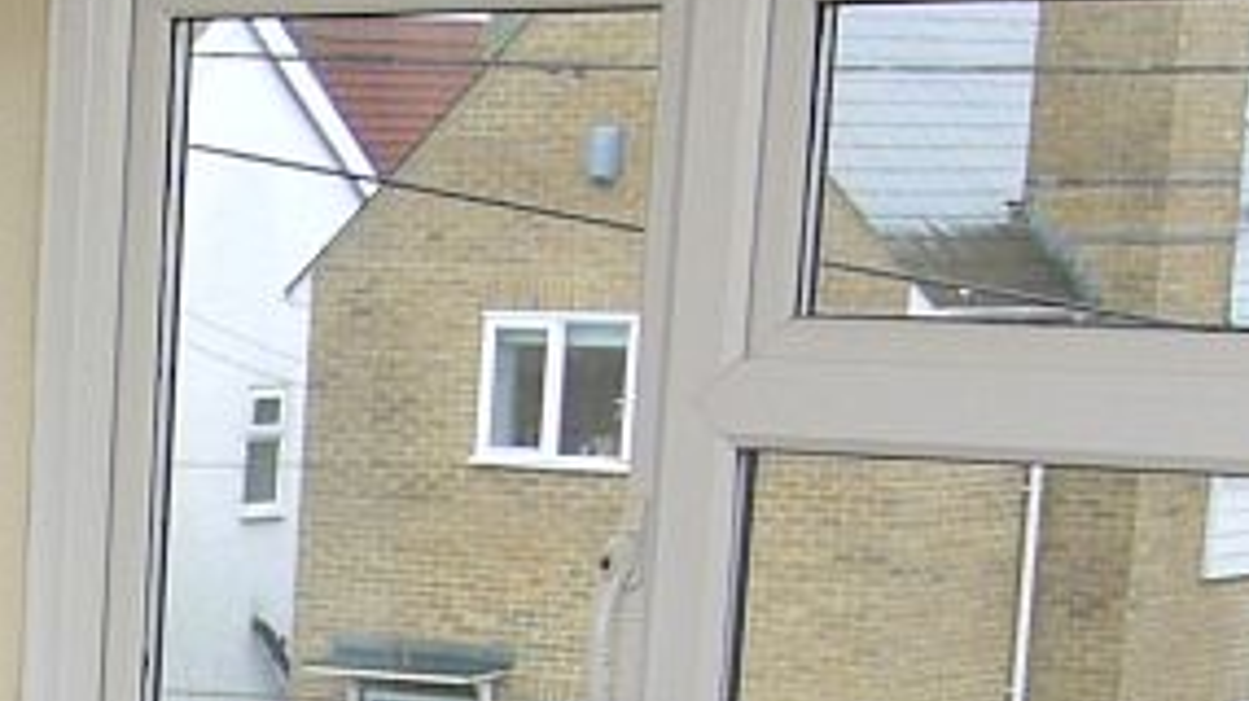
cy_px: 1192
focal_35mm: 141
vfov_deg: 8.3
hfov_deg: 14.0
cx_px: -793
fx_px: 4668
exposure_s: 1/60
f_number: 4
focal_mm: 9
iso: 100
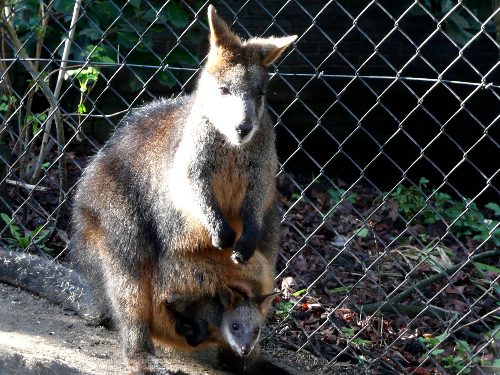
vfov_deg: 9.4
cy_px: 188
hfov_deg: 12.5
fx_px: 2282
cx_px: 250
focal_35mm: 158
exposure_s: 1/30
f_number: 4.8
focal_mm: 26
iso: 125
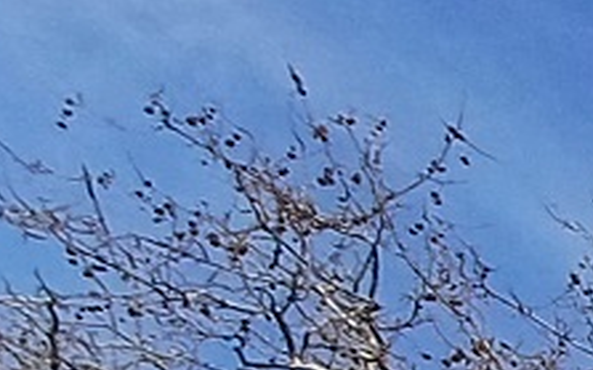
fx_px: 1841
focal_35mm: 114
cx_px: 1981
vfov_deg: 9.0
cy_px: 1154
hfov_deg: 10.1
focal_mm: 1.64
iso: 40
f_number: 2.2
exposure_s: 1/988
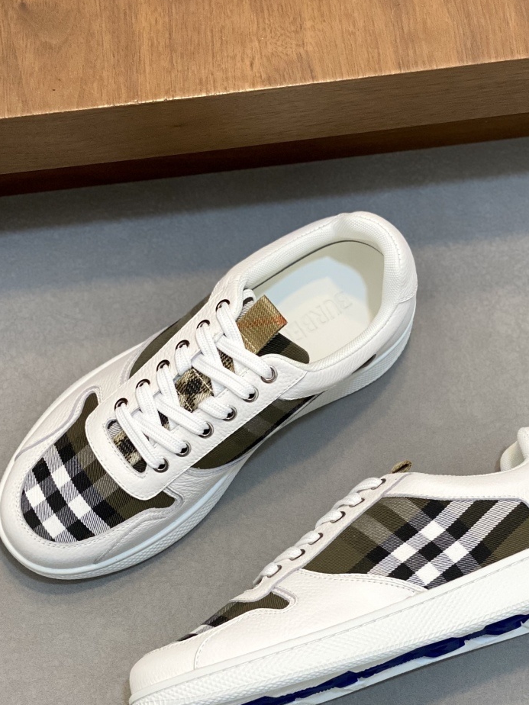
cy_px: 480
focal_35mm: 81
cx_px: 261
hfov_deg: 18.2
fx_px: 1650
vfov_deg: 24.0
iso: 100
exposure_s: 1/100
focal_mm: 6
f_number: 2
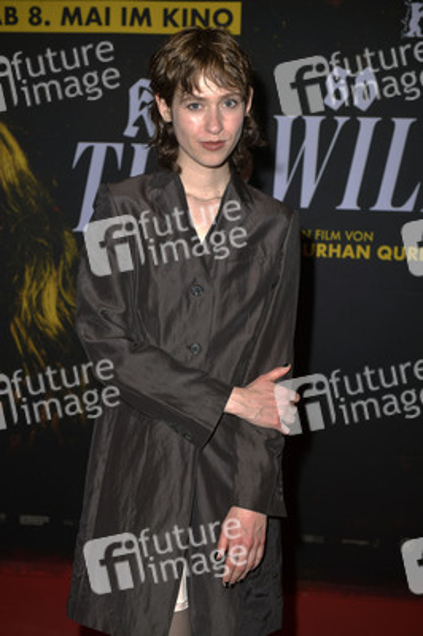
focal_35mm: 50
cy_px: 318
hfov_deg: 26.9
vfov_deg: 39.6
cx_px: 212
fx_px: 883
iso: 640
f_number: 5.6
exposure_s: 1/200
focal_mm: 50
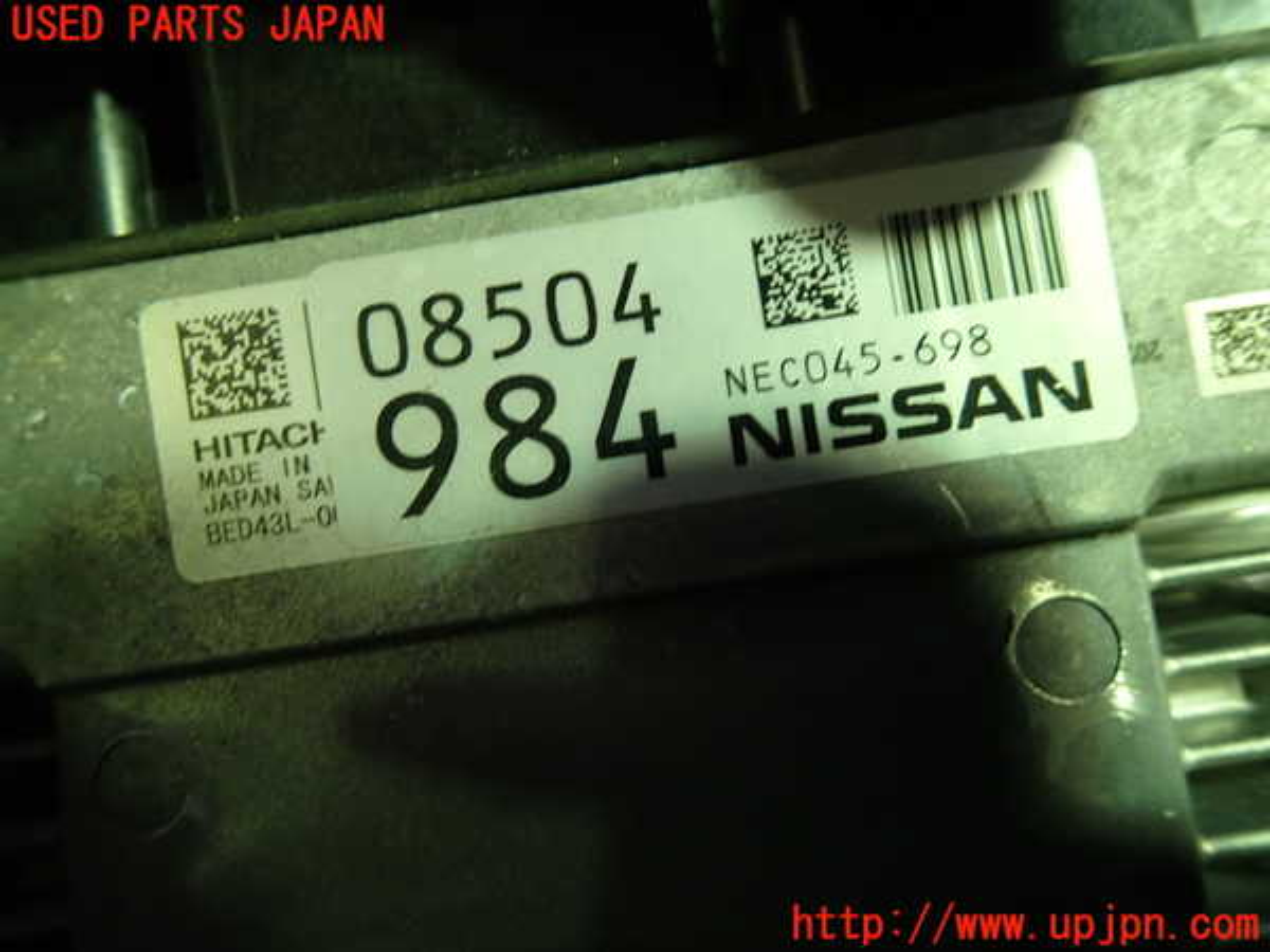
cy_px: 476
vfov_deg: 54.9
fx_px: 917
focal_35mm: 25
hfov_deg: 69.4
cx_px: 635
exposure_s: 1/40
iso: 200
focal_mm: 4.5
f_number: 2
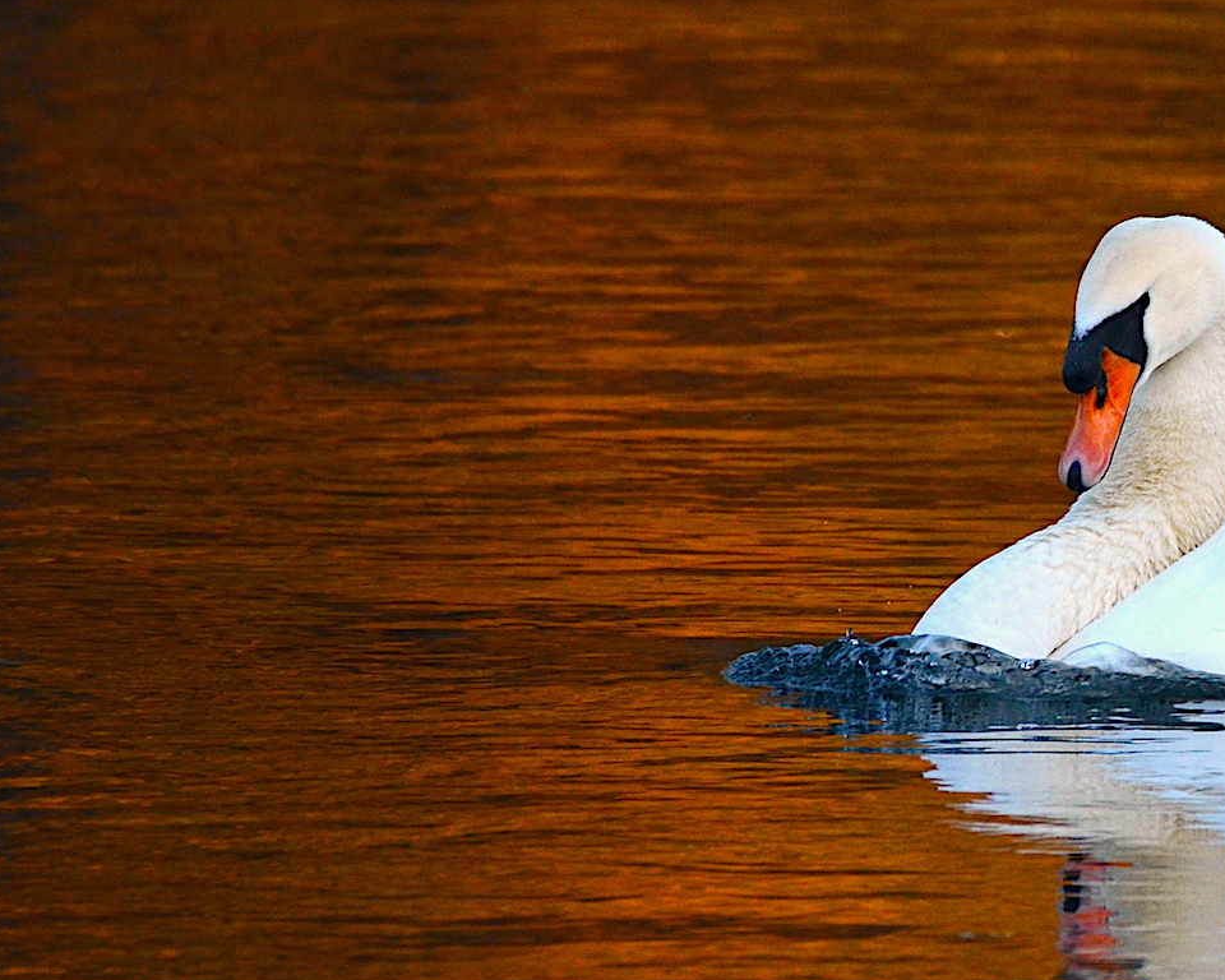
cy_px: 505
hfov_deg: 1.0
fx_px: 67689
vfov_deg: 0.8
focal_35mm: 1867
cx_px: 1348
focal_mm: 600
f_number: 8
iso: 800
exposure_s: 1/500
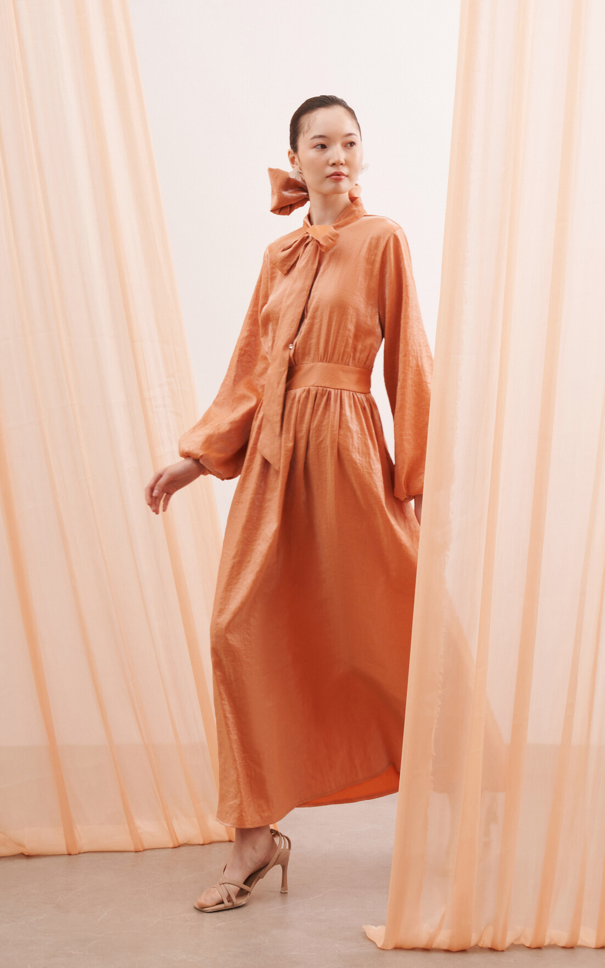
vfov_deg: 38.9
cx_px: 325
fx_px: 1372
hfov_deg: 24.9
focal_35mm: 52
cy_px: 492
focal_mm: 50
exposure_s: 1/160
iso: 400
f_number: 11
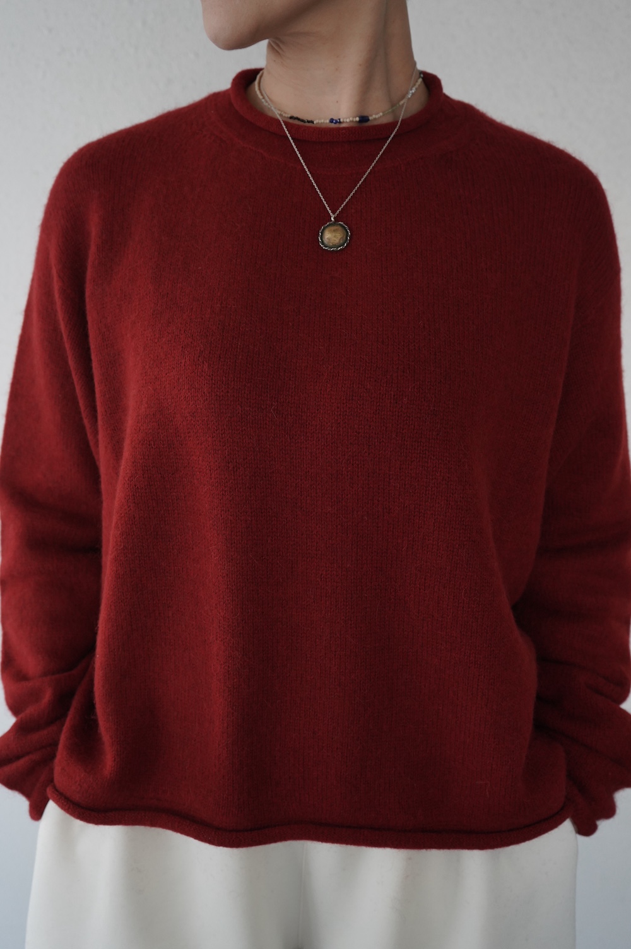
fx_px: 1001
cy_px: 474
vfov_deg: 50.7
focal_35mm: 38
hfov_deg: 35.0
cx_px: 316
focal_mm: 38
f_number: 5.6
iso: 2500
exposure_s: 1/125
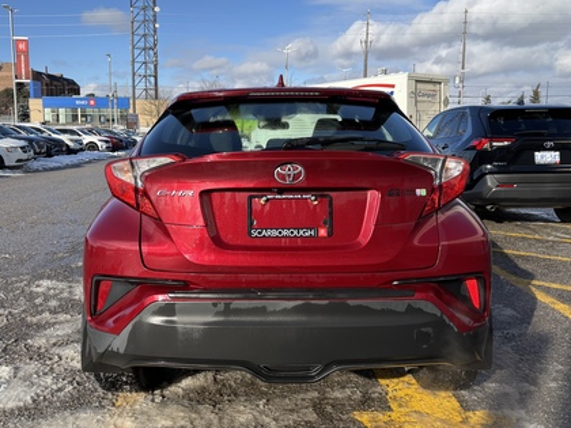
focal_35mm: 26
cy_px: 214
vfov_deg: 53.1
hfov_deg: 67.3
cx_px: 286
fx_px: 429
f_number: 1.6
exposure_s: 1/3205
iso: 50
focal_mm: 5.96
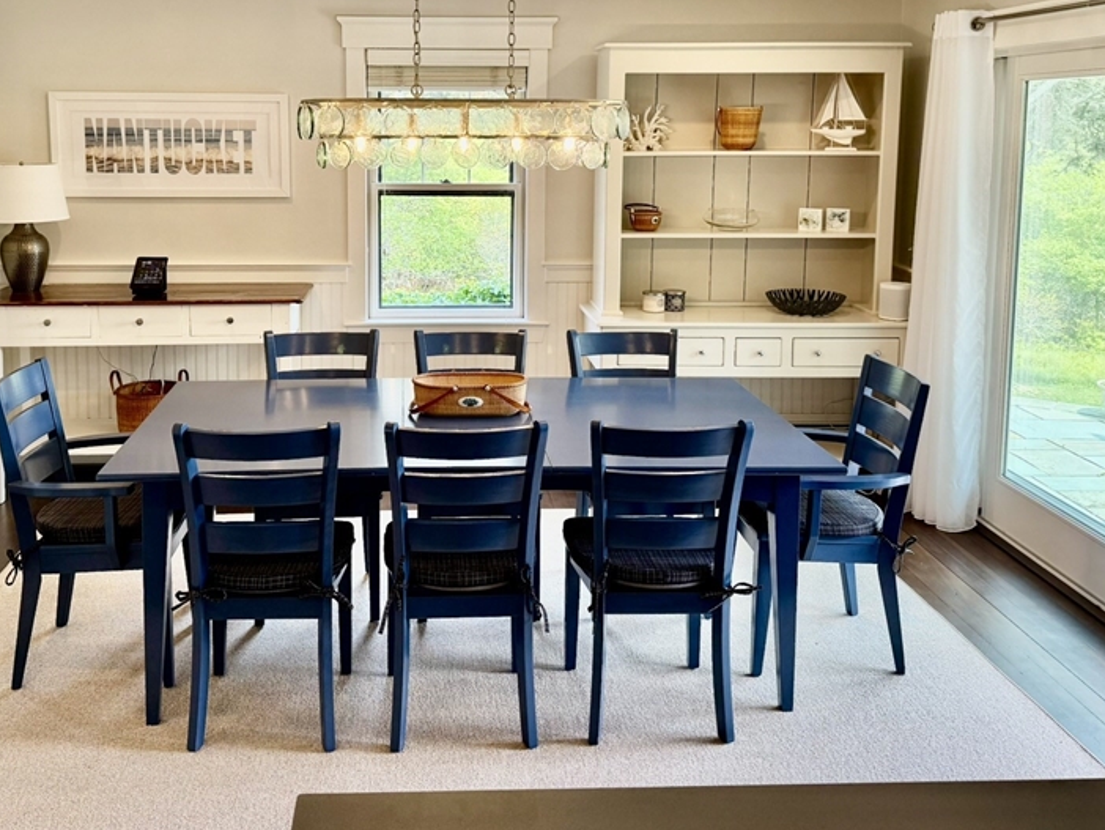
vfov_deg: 39.9
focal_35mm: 35
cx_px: 460
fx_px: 1118
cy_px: 238
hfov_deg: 52.4
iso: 125
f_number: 1.78
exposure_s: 1/231
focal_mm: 6.76
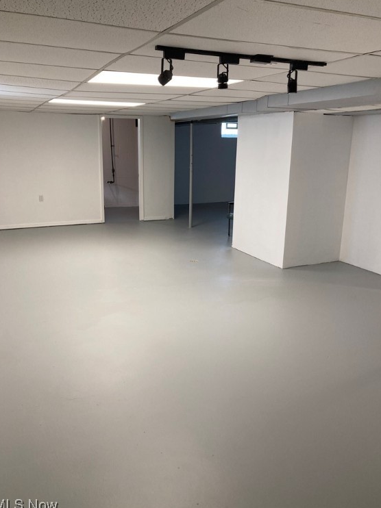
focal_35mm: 29
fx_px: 426
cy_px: 257
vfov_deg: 61.7
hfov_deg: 48.2
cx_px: 187
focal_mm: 3.99
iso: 64
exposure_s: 1/60
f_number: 1.8
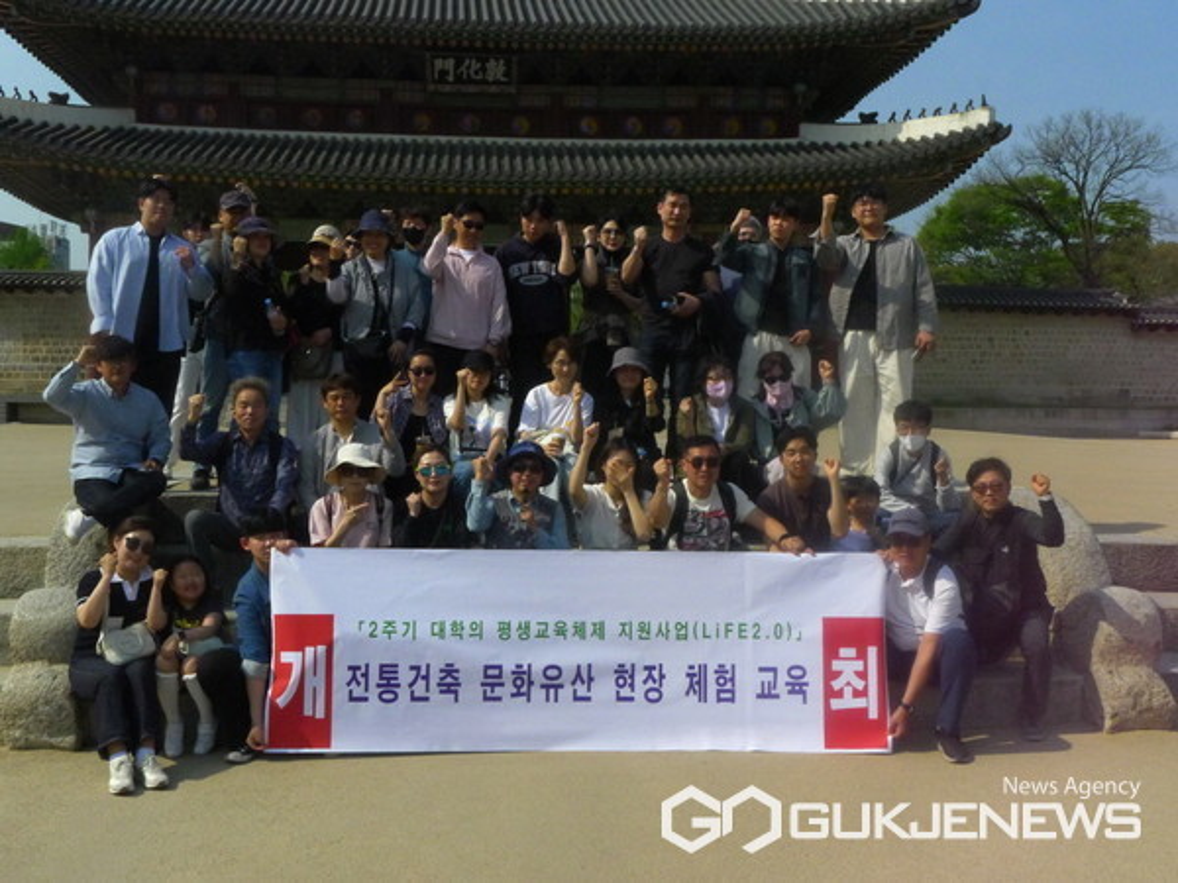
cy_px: 442
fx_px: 1191
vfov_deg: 40.7
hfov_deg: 52.6
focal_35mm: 35
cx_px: 589
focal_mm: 7.5
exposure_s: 1/1600
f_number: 8
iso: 800
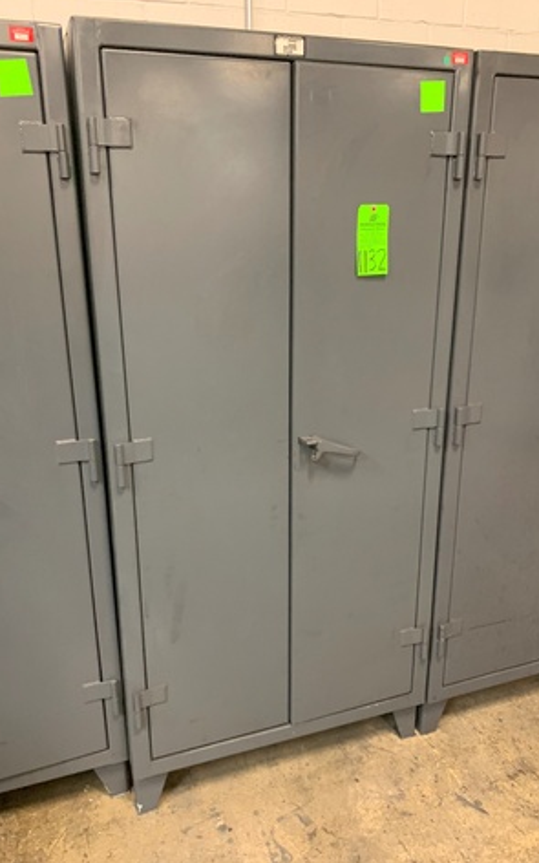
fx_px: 658
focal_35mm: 28
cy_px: 437
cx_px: 270
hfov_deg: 44.5
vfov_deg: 66.5
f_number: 1.8
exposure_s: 1/40
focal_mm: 4.25
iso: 400
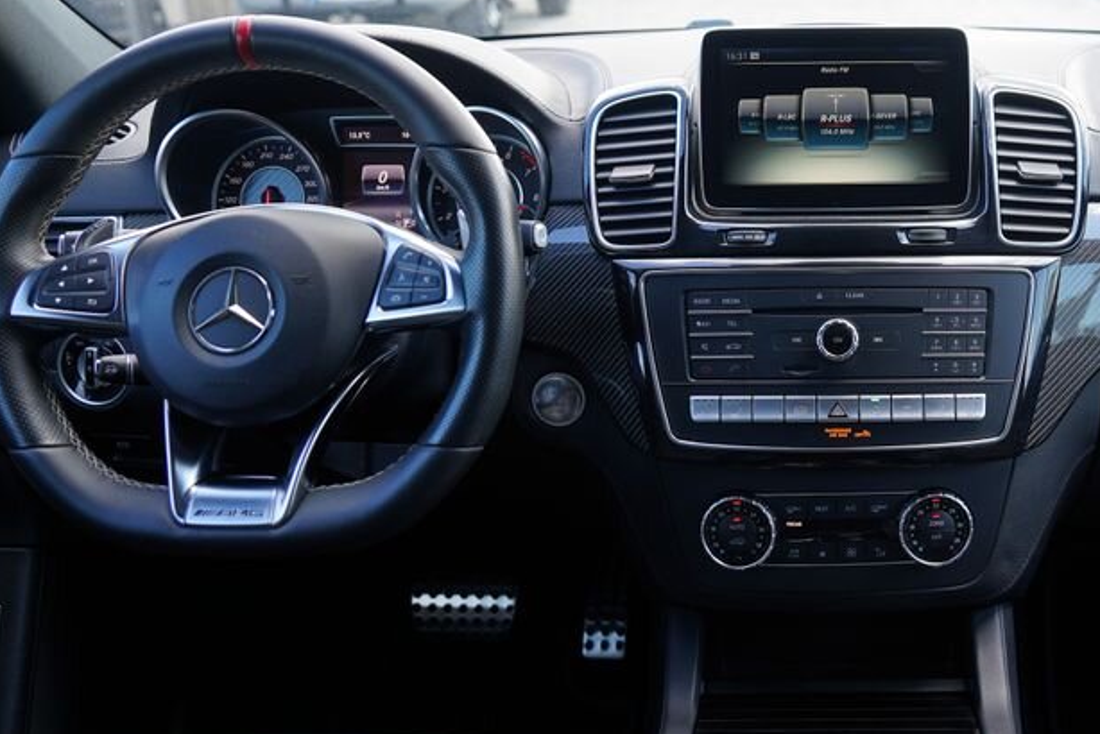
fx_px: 1223
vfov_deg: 33.3
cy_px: 280
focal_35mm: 40
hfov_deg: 46.6
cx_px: 828
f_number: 3.2
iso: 100
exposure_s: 1/40
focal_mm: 24
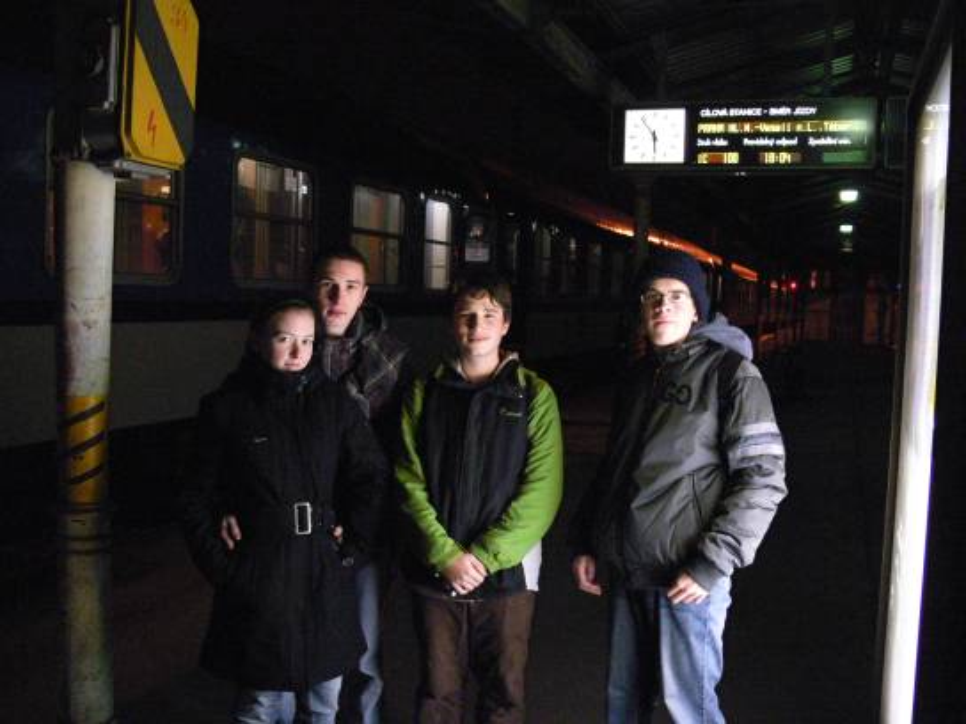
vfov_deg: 40.7
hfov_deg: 52.6
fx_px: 977
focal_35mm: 35
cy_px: 362
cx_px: 483
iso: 400
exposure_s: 1/20
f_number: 2.8
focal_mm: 7.4
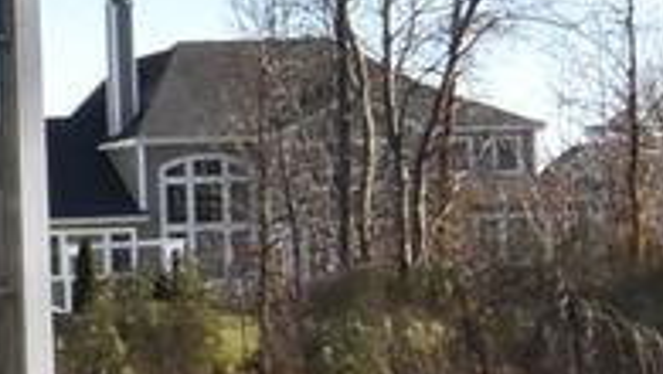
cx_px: -449
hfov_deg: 14.0
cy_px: 303
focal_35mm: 139
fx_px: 2445
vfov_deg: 8.7
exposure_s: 1/200
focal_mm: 12
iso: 800
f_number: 22
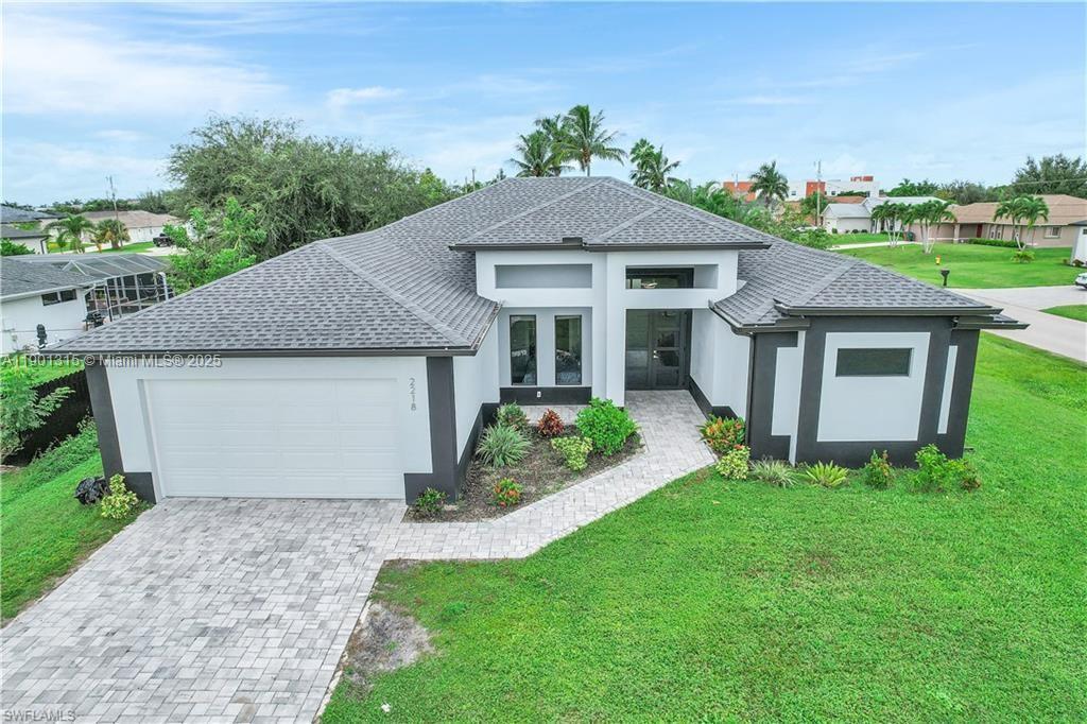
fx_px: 664
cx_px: 544
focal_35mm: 22
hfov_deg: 78.6
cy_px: 362
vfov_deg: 57.2
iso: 100
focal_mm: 8.38
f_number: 2.8
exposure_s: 1/1000
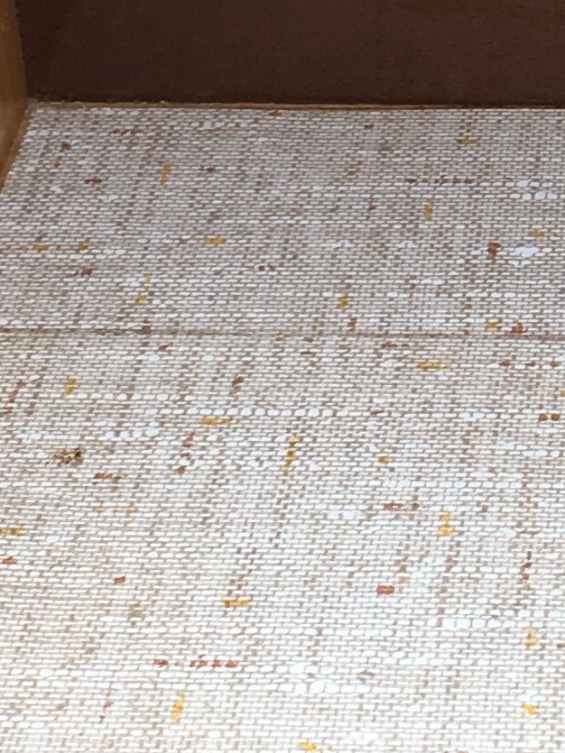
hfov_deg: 10.3
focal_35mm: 140
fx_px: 3048
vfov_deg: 13.9
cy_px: -25
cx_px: 754
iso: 25
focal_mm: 4.15
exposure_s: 1/100
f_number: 2.2
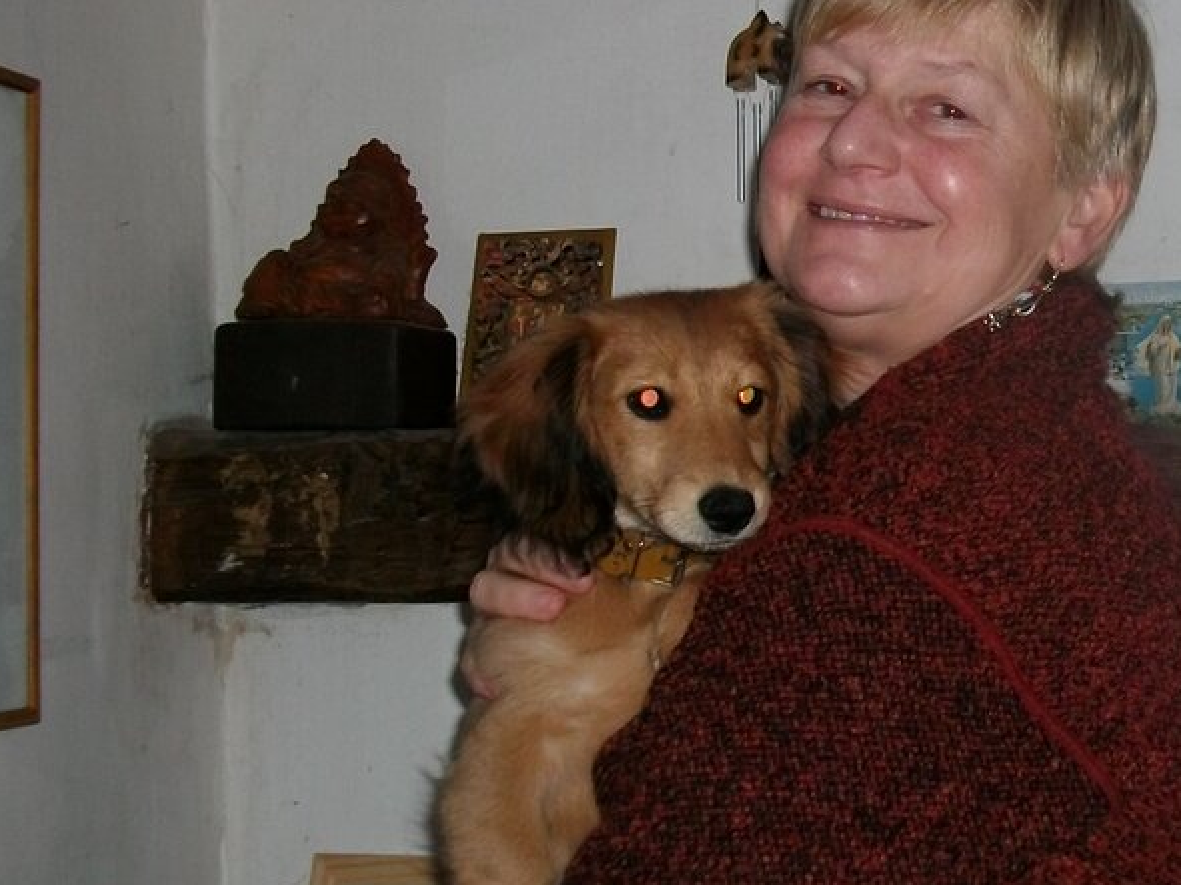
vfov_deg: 22.5
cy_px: 320
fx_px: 2217
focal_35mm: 65
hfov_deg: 28.5
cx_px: 1093
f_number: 2.9
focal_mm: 5.7
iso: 125
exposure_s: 1/40
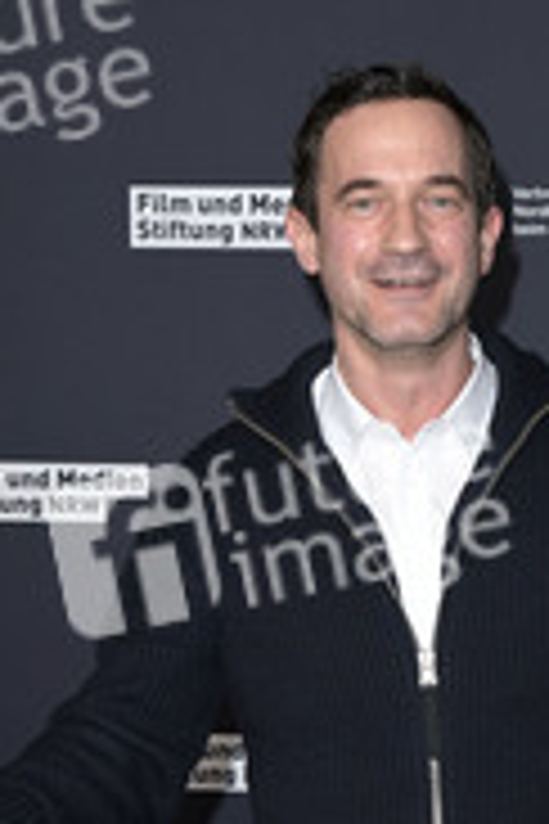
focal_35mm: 96
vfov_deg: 20.8
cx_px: 410
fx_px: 2196
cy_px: 756
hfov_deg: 14.2
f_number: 5
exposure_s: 1/250
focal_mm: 44
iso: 1000
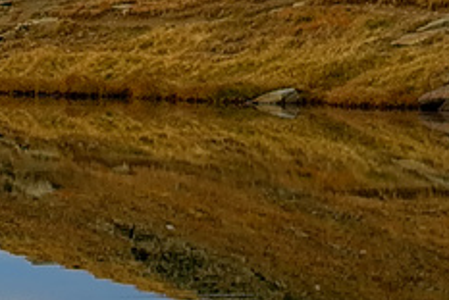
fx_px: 3122
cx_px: -683
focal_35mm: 250
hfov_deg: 7.6
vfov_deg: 5.5
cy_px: 6
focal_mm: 24
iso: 100
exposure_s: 1/800
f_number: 6.3
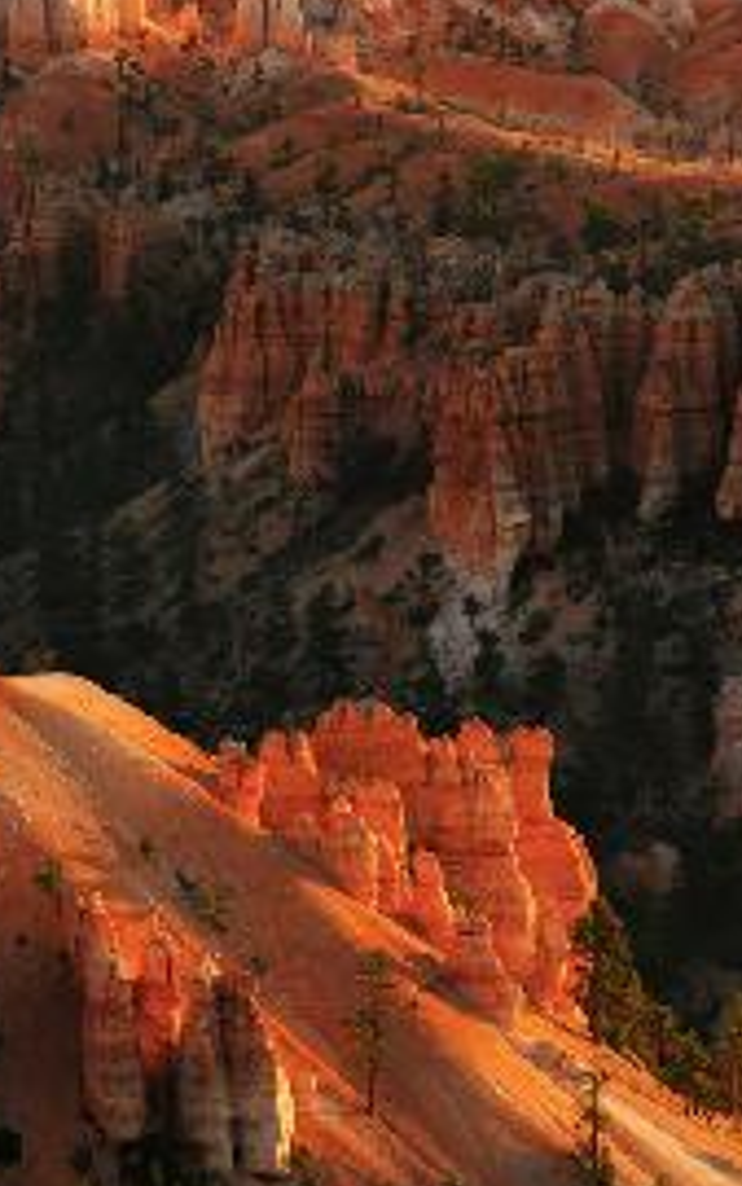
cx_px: 711
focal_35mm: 340
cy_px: 633
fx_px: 10989
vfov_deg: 6.2
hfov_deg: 3.9
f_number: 11
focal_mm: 200
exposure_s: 1/20
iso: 200
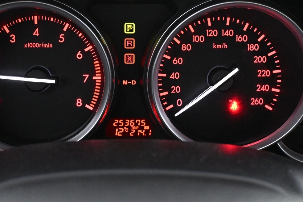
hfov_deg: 32.4
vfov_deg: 21.9
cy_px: 73
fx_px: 520
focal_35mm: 62
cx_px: 124
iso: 4500
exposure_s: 1/40
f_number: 4.2
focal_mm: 25
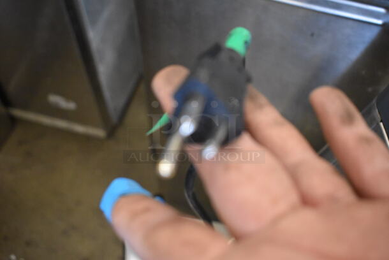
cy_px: 130
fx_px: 454
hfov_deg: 46.4
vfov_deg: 32.0
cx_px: 194
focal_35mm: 42
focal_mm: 28
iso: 5000
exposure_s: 1/125
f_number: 4.2
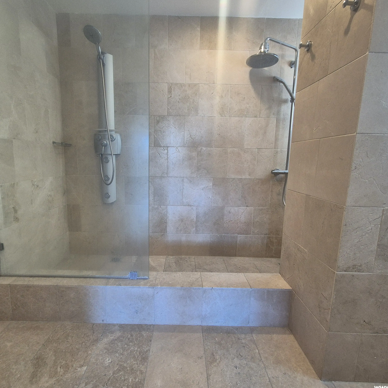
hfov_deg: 87.3
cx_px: 182
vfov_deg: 87.4
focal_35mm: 16
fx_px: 203
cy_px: 194
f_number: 2.2
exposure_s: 1/60
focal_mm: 2.2
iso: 320
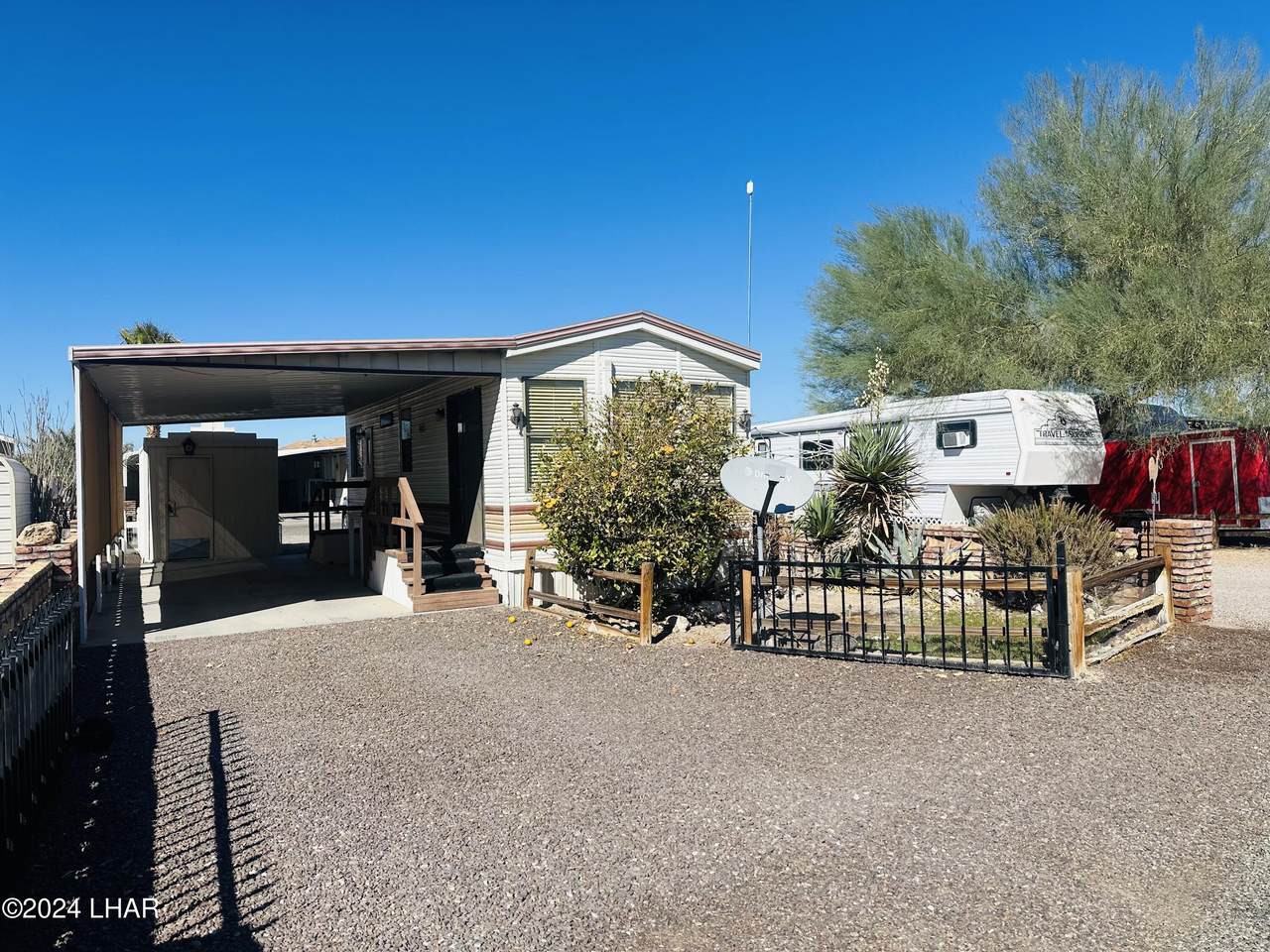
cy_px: 476
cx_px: 635
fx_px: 881
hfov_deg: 71.6
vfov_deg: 56.8
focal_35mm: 24
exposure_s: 1/6623
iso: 80
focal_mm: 6.86
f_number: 1.78
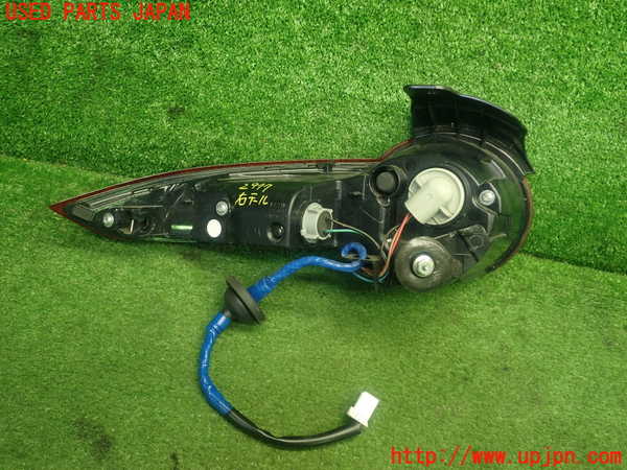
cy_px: 235
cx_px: 314
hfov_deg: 60.0
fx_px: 543
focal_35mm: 30
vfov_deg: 46.8
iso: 200
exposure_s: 1/30
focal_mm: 5.4
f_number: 2.3
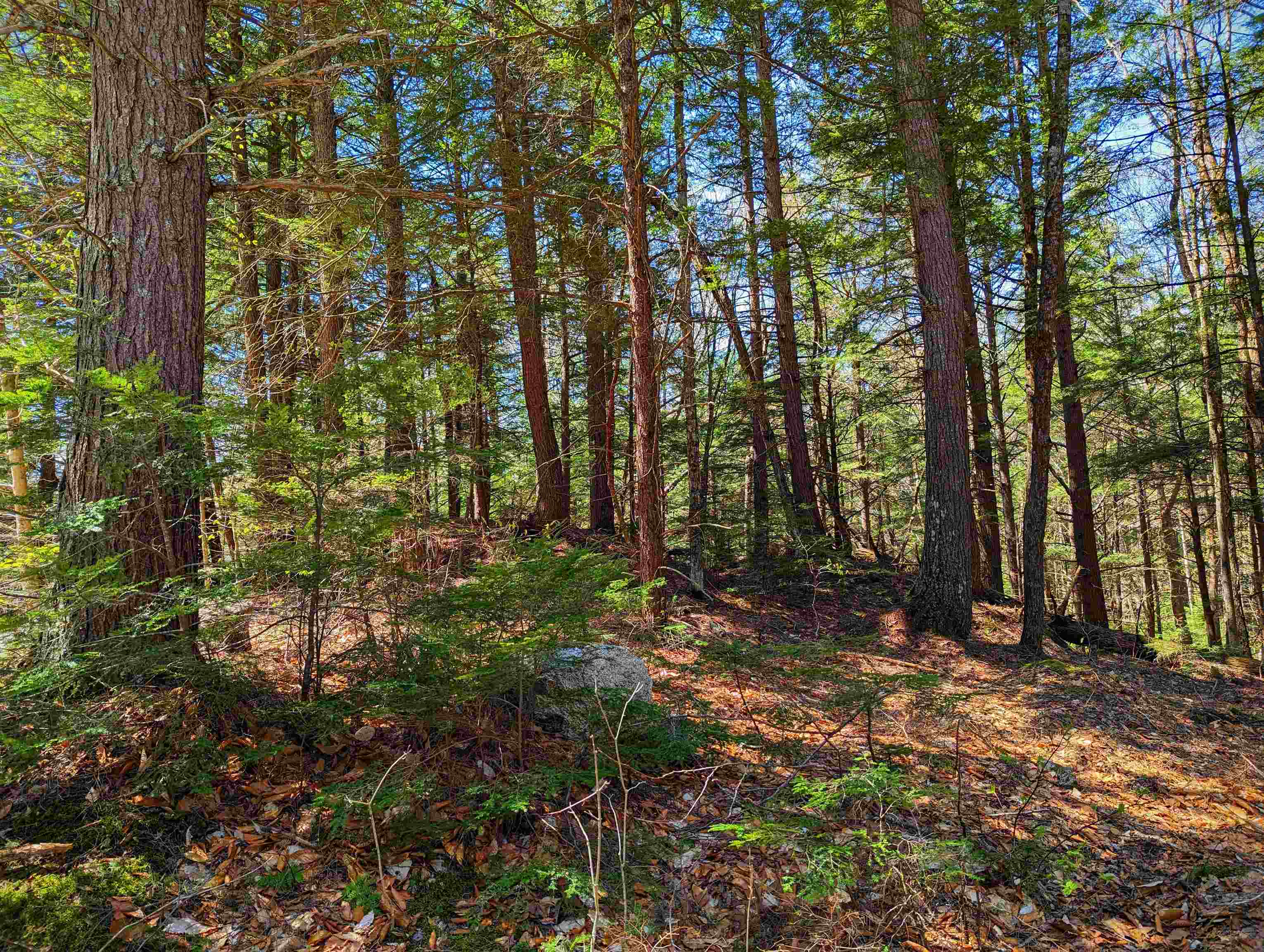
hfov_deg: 71.5
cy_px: 476
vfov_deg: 56.9
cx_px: 632
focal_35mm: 24
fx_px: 878
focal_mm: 6.81
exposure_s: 1/276
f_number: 1.85
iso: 39
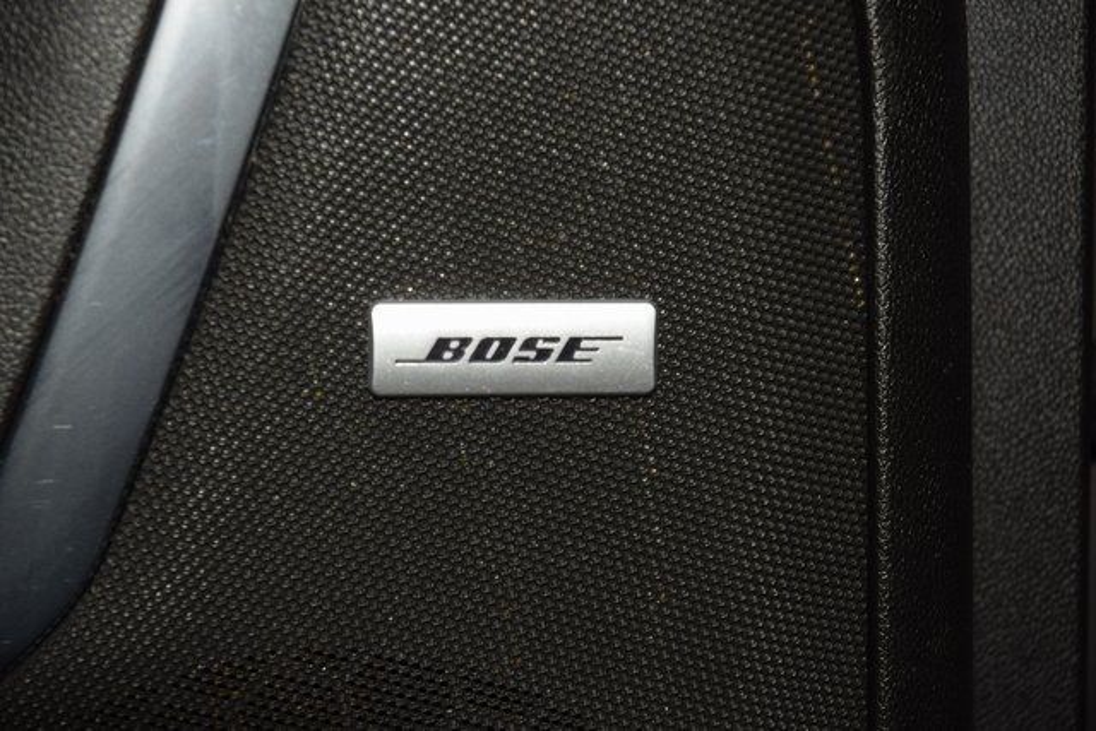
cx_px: 548
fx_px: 3197
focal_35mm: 105
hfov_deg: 19.5
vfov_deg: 13.0
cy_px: 366
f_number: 8
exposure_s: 1/125
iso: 100
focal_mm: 70
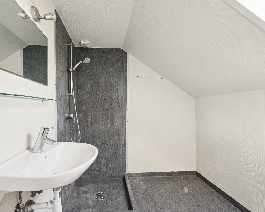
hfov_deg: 92.7
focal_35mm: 16
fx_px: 125
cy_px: 107
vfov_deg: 80.4
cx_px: 117
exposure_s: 1/4
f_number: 9
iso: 640
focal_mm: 14
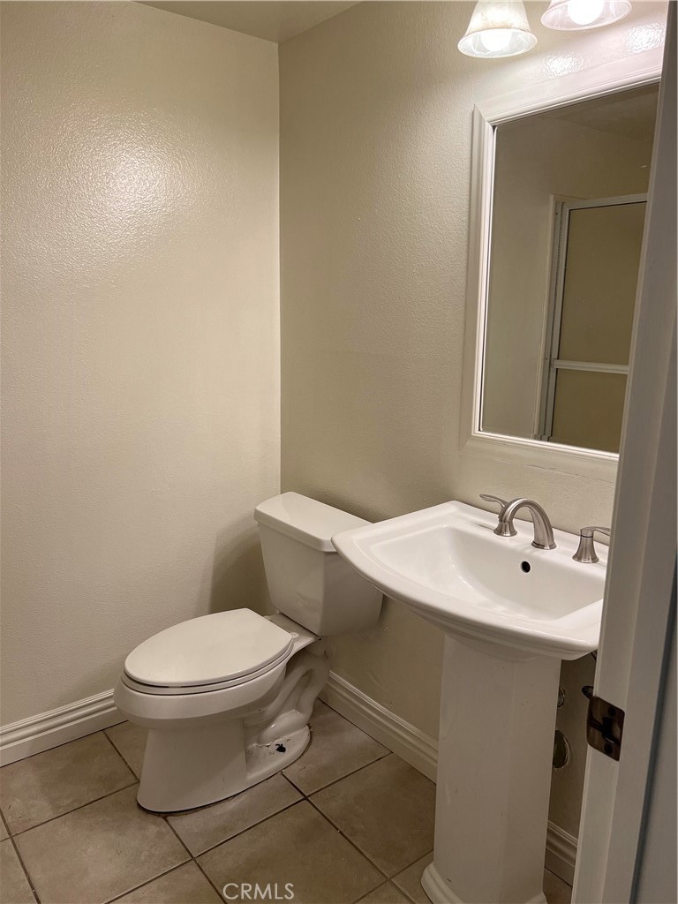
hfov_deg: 53.1
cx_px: 339
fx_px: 679
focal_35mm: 26
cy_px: 452
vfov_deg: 67.3
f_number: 1.5
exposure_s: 1/120
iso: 64
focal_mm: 5.7
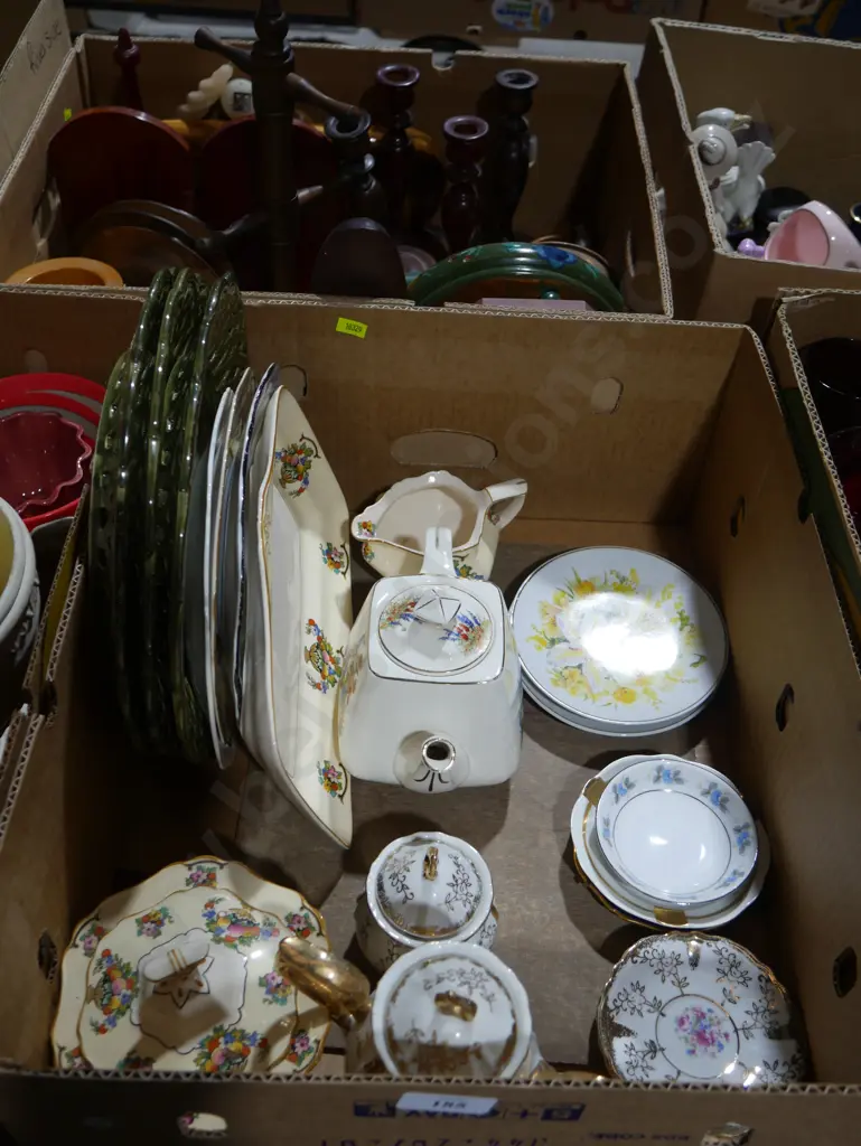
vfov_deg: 51.3
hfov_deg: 39.7
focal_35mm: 36
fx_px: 1193
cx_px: 430
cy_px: 573
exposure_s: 1/100
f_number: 4
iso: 200
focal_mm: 18
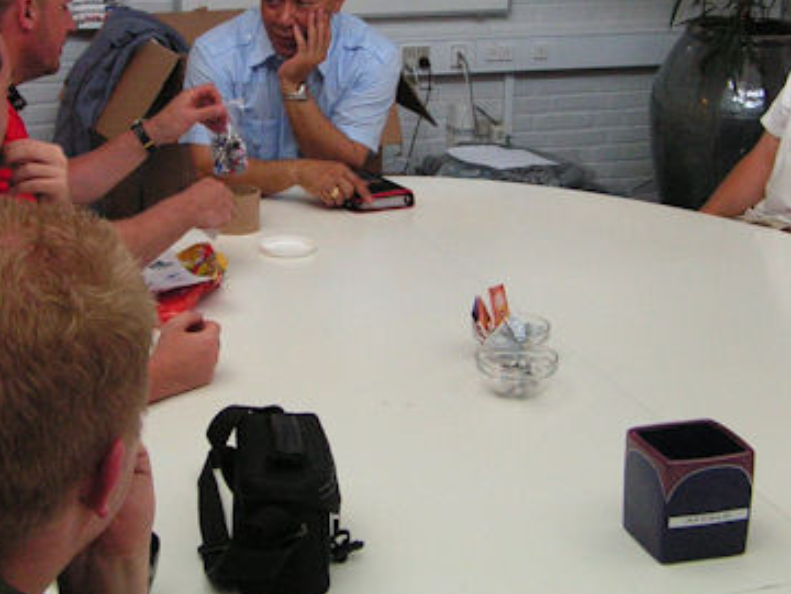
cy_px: 98
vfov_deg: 20.2
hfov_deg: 27.0
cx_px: 347
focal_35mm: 72
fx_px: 1645
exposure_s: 1/50
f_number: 2.8
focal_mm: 6.3
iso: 160
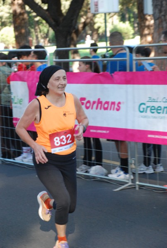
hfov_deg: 11.5
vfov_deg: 17.0
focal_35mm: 120
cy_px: 124
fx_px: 831
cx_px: 84
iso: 1000
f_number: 5.6
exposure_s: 1/160
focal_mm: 80
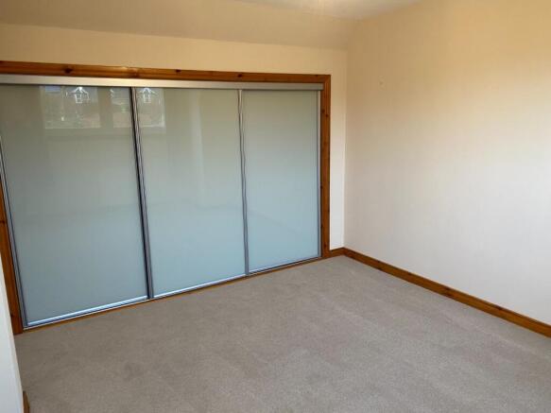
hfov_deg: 67.3
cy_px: 206
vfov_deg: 53.0
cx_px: 276
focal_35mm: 26
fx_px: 414
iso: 125
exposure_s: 1/50
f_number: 1.8
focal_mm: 4.25
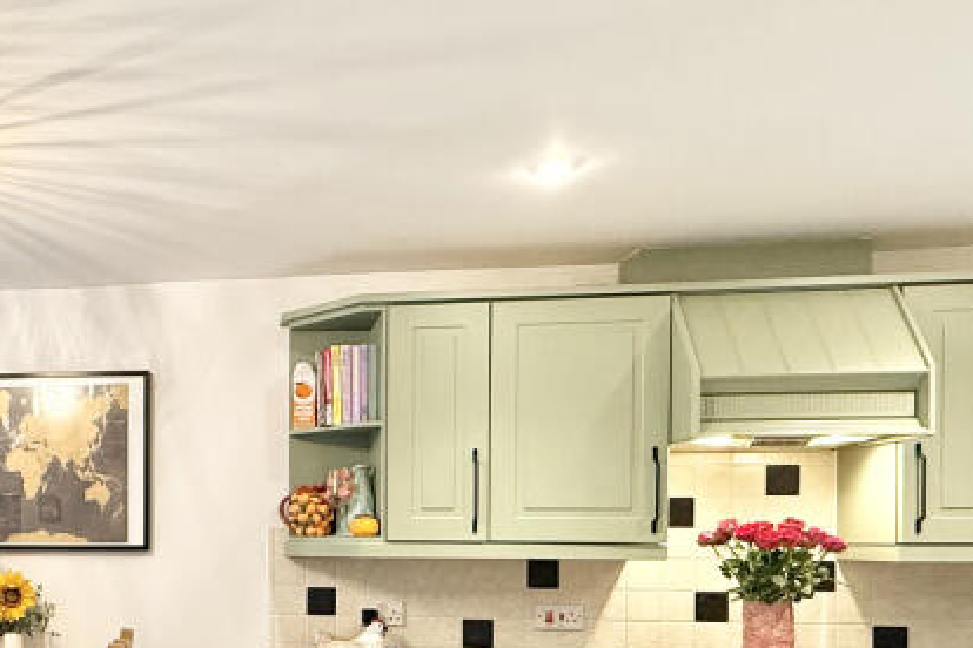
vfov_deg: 35.4
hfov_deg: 46.9
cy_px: 542
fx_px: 973
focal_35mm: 36
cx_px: 68
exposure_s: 1/50
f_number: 2.2
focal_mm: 2.22
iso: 200
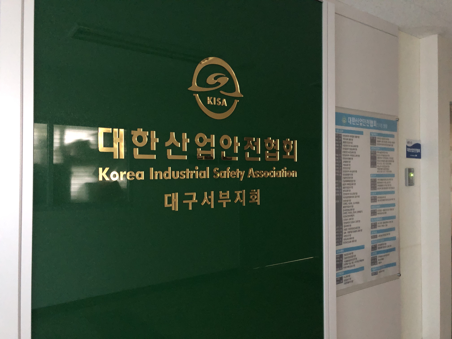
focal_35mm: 28
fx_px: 366
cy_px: 170
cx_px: 226
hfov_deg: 63.4
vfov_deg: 49.7
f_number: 1.8
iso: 640
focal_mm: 4
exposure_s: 1/4
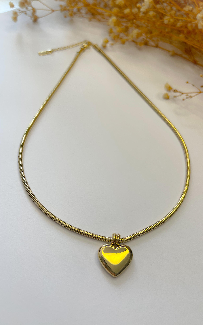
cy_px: 165
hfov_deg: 44.5
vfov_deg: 66.5
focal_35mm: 28
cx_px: 113
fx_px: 248
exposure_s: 1/120
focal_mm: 5.1
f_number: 1.6
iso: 40
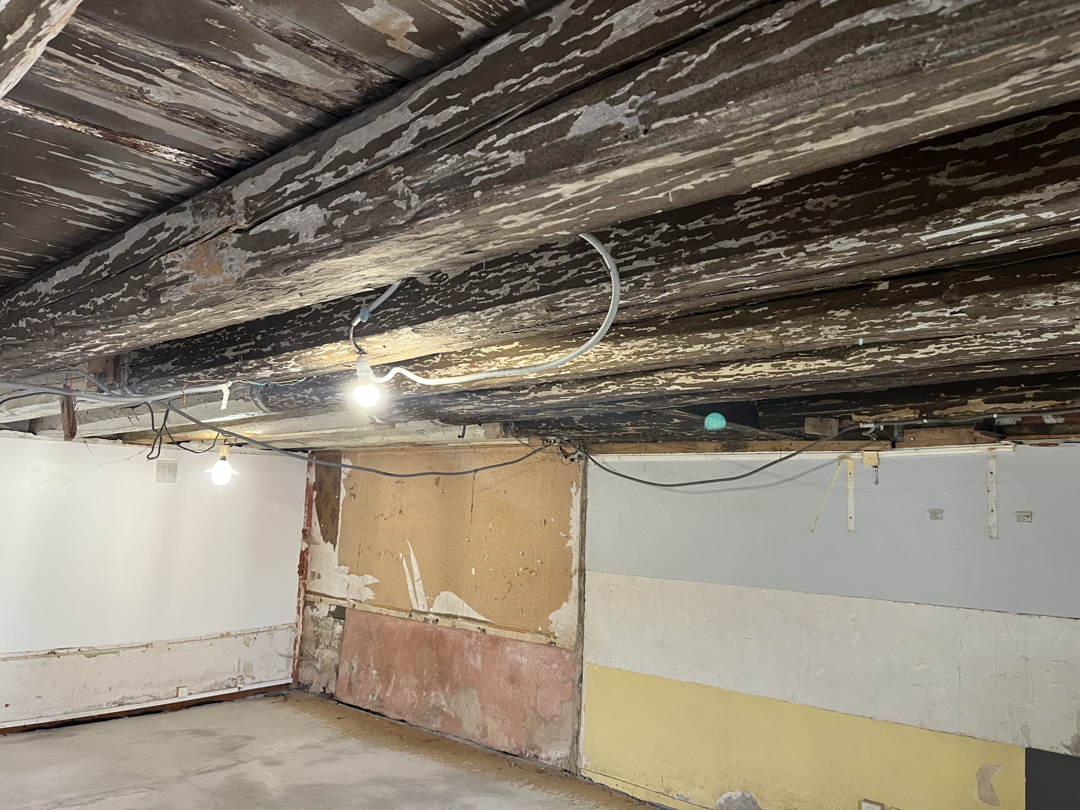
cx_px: 540
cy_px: 405
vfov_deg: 53.1
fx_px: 811
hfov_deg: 67.3
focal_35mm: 26
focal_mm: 5.1
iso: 200
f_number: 1.6
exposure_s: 1/60
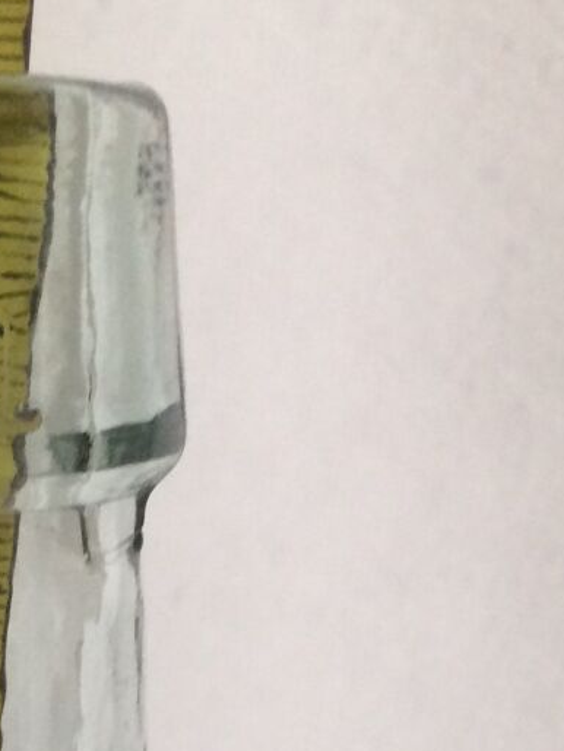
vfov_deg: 19.5
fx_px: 1997
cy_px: 1005
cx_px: -28
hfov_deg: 15.7
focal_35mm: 92
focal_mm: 4.15
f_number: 2.2
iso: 125
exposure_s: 1/33
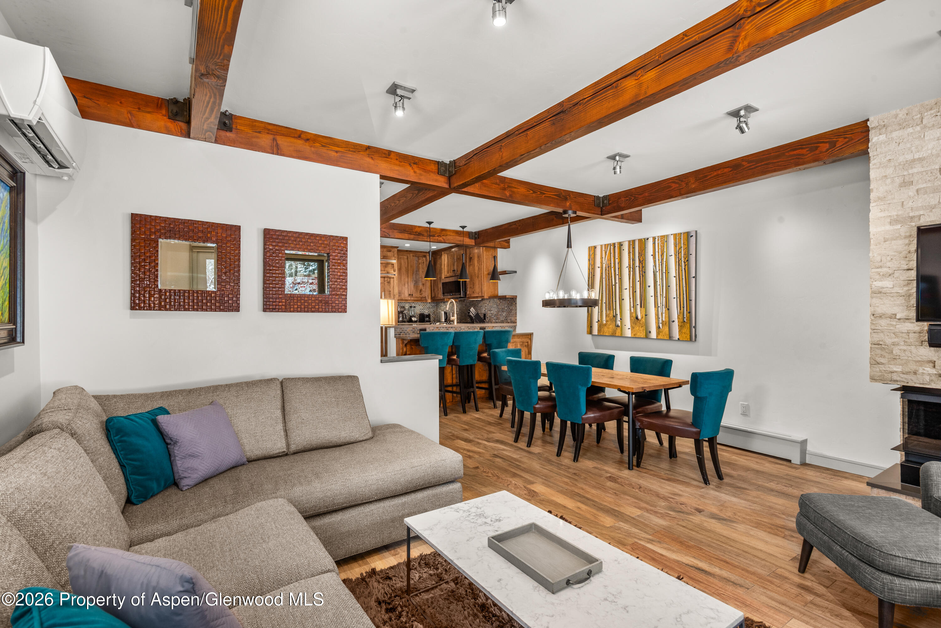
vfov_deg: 70.5
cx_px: 470
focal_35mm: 17
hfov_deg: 93.3
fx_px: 444
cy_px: 314
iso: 400
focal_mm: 17
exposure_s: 1/3
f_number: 10
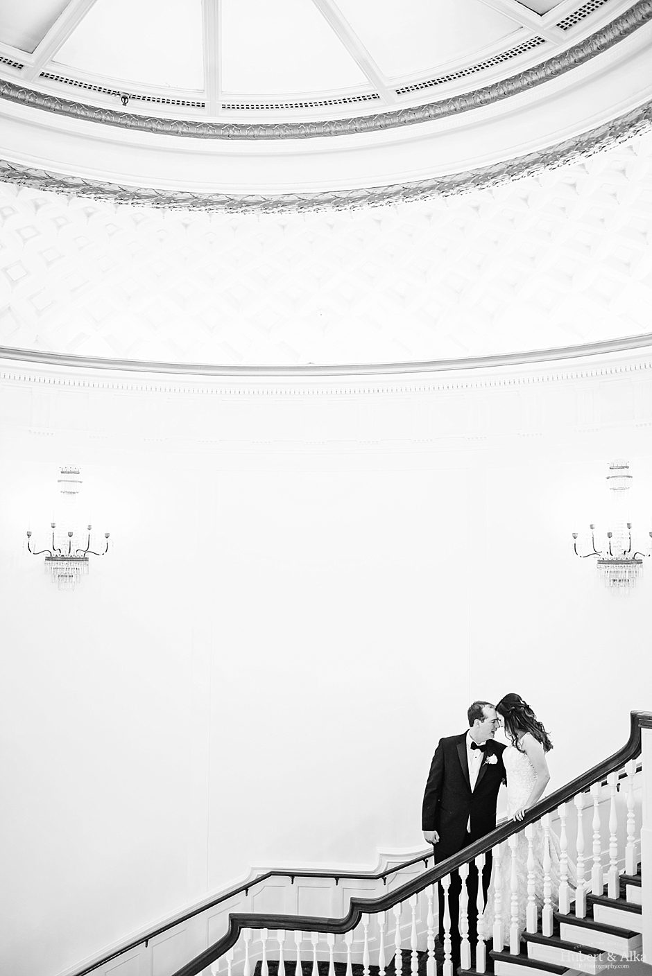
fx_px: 950
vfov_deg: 54.4
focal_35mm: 35
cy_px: 488
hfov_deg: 37.9
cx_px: 326
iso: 640
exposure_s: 1/125
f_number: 1.8
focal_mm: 35
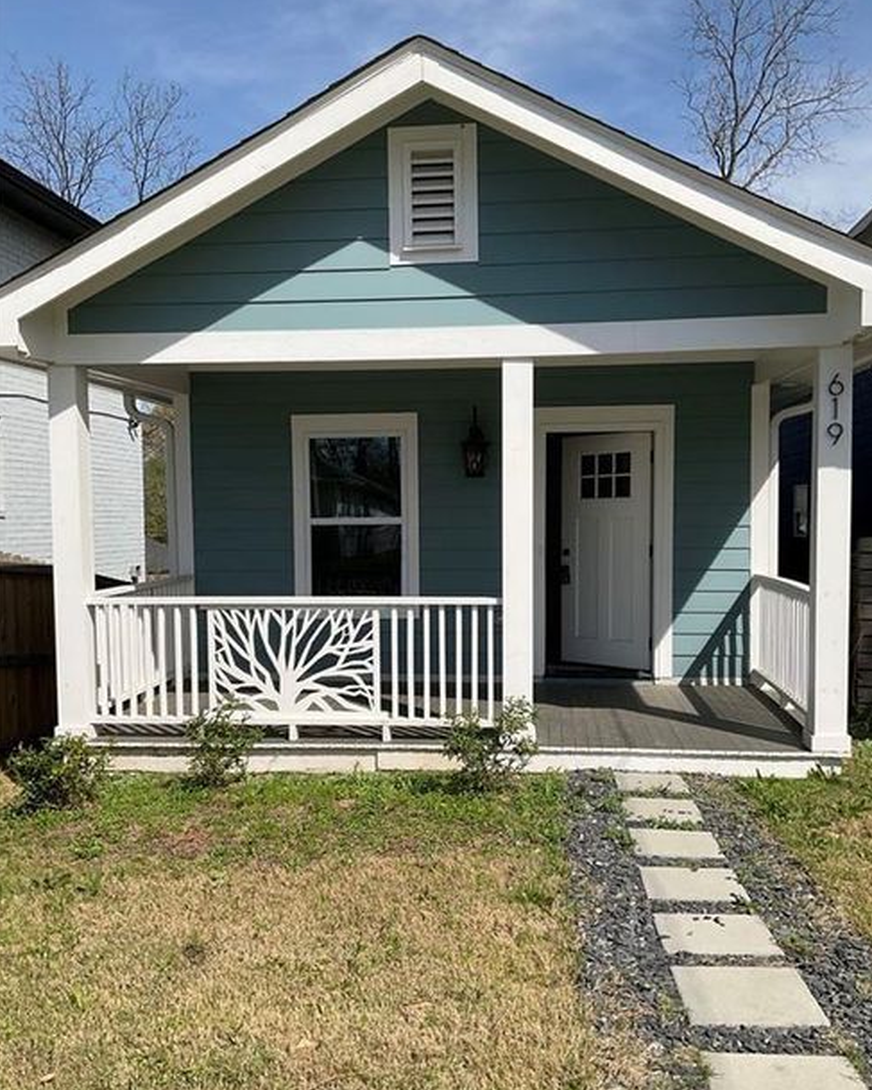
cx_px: 442
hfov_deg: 47.1
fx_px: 1000
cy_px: 575
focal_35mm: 31
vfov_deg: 57.2
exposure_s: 1/2667
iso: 16
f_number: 1.8
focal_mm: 3
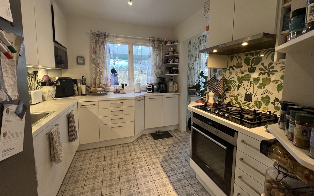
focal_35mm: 14
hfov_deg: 105.3
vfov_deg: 78.4
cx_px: 157
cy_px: 88
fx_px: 120
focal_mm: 1.57
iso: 200
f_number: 1.8
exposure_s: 1/49
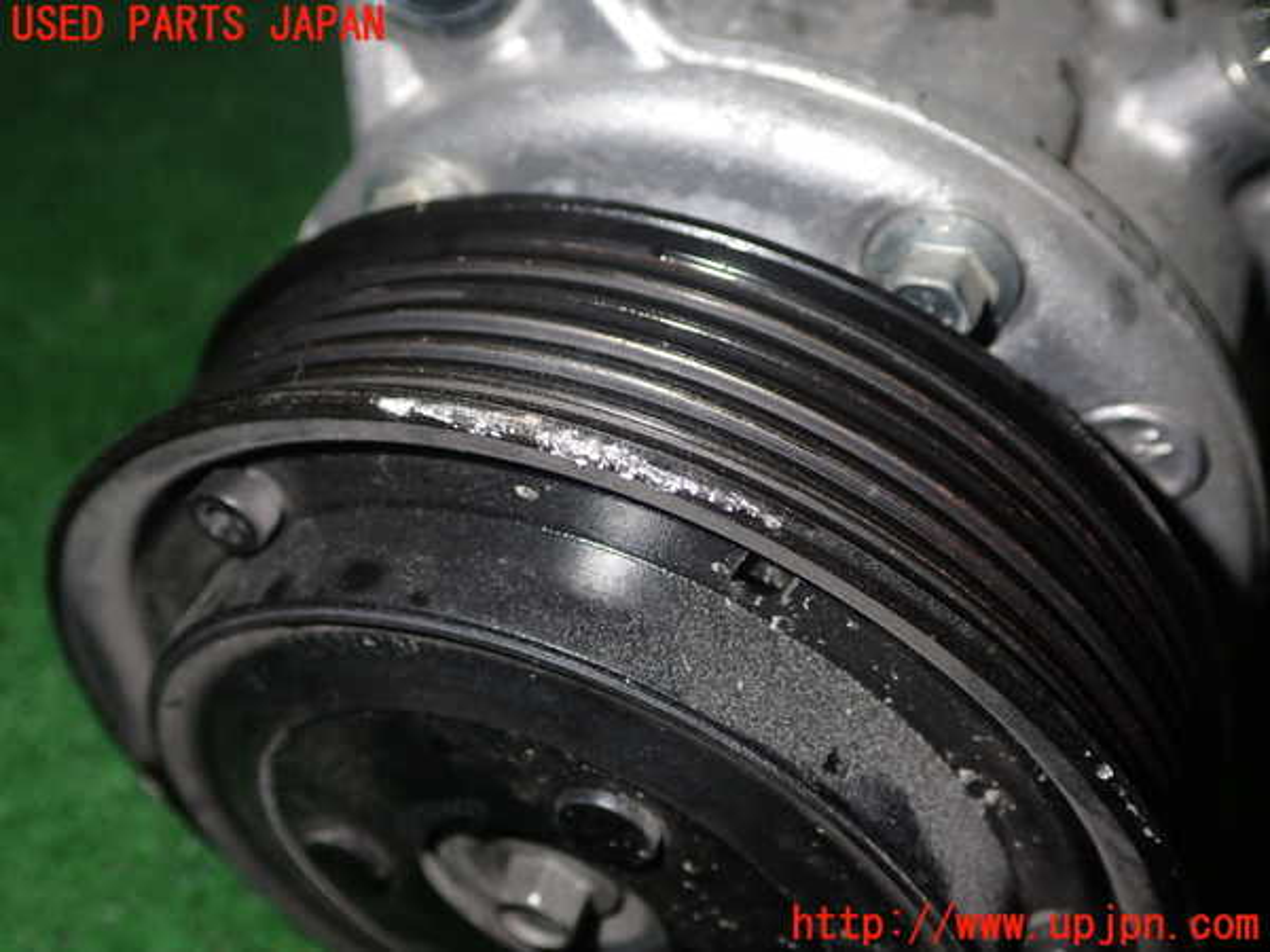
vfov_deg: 37.7
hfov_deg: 49.0
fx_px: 1394
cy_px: 476
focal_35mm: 38
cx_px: 635
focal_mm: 6.83
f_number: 8
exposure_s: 1/40
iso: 200
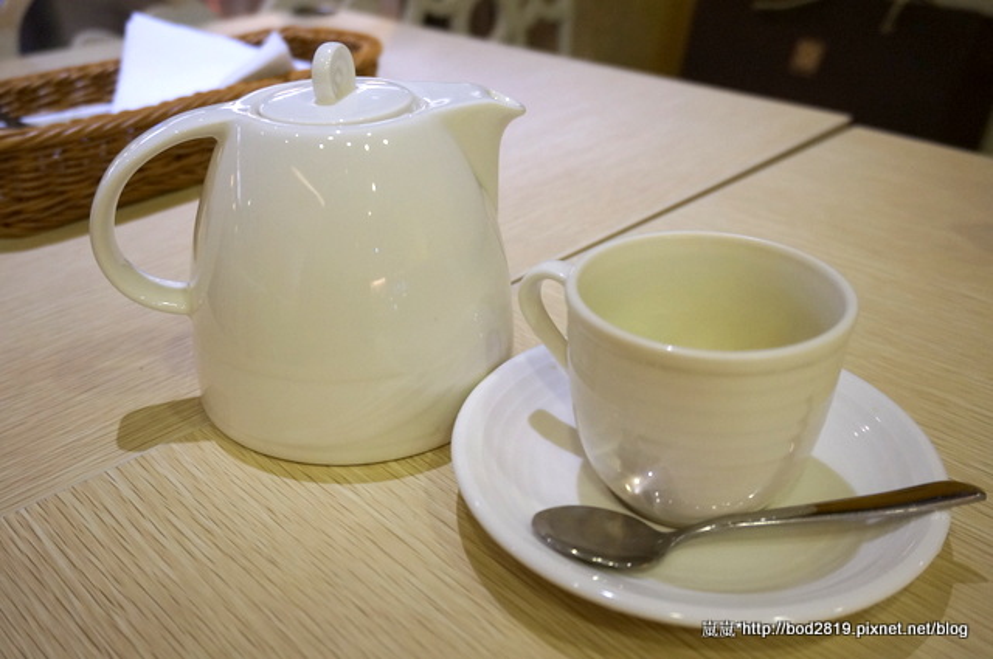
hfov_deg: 57.3
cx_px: 496
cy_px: 330
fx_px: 909
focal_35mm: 33
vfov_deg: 39.9
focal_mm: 22
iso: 800
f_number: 4
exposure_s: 1/60
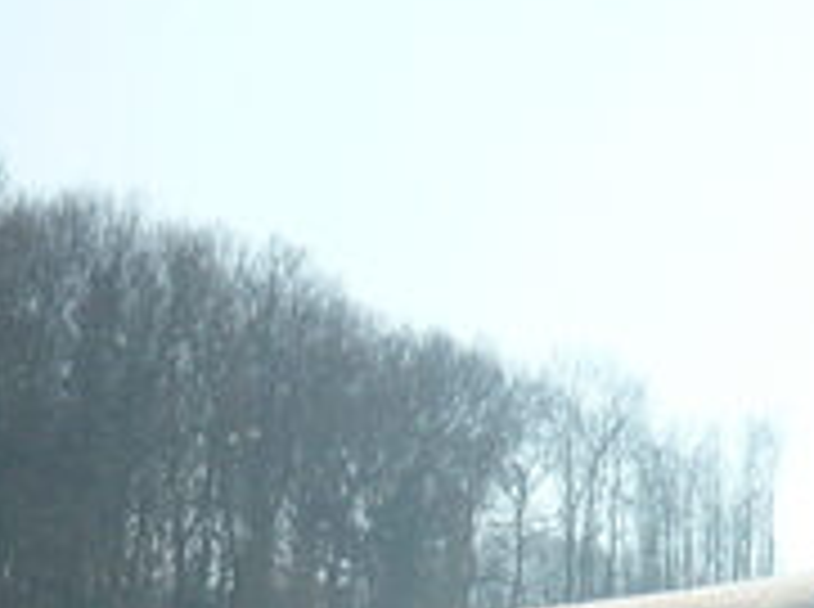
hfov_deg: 16.9
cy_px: 829
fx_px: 2746
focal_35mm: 117
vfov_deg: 12.2
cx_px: 378
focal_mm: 5.5
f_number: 8
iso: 100
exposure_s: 1/200
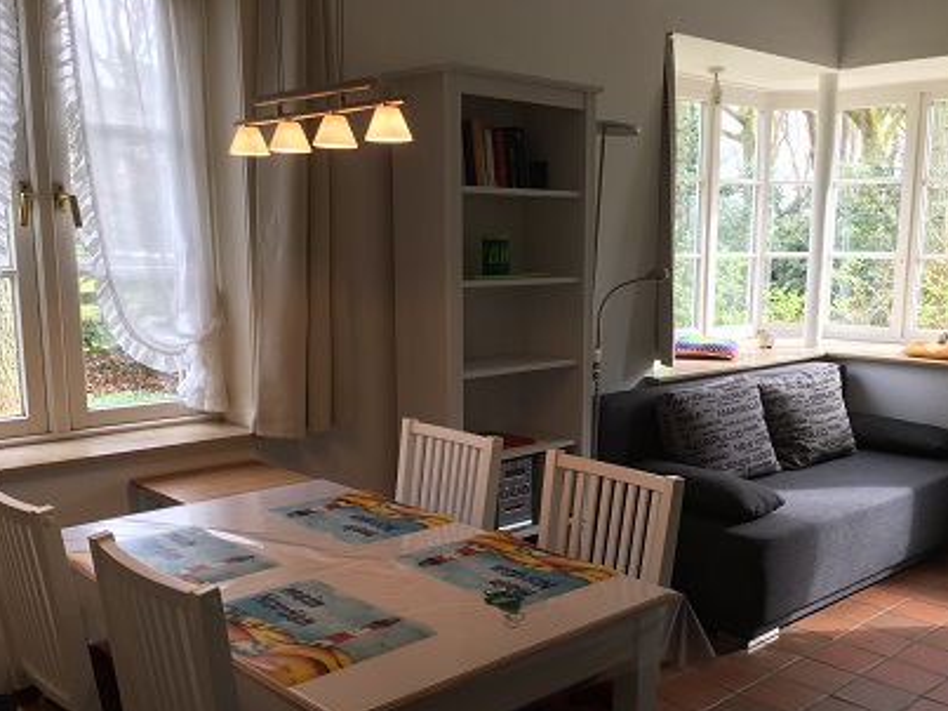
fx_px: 986
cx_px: 536
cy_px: 420
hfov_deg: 51.2
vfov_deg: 39.5
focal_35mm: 36
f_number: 2.2
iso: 32
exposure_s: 1/50
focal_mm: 4.15
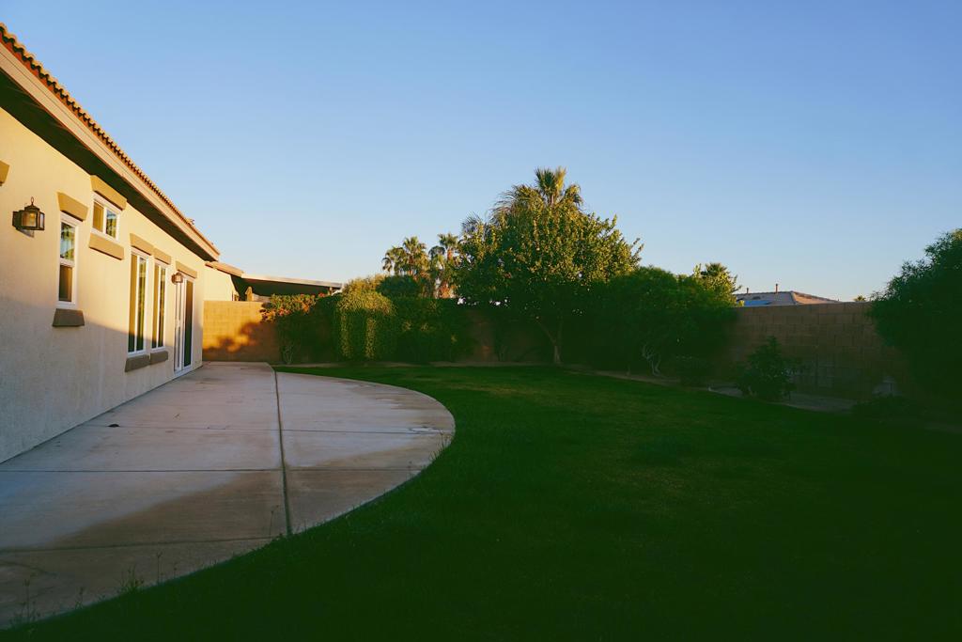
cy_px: 321
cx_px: 481
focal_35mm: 24
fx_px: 641
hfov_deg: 73.7
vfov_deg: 53.1
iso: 100
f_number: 7.1
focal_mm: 16
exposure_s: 1/100
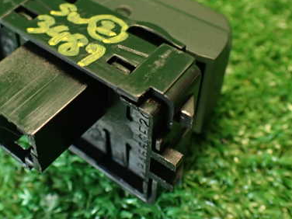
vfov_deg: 28.3
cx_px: 108
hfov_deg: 37.2
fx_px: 430
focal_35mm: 51
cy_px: 64
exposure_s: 1/30
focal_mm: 5.79
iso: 400
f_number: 2.4
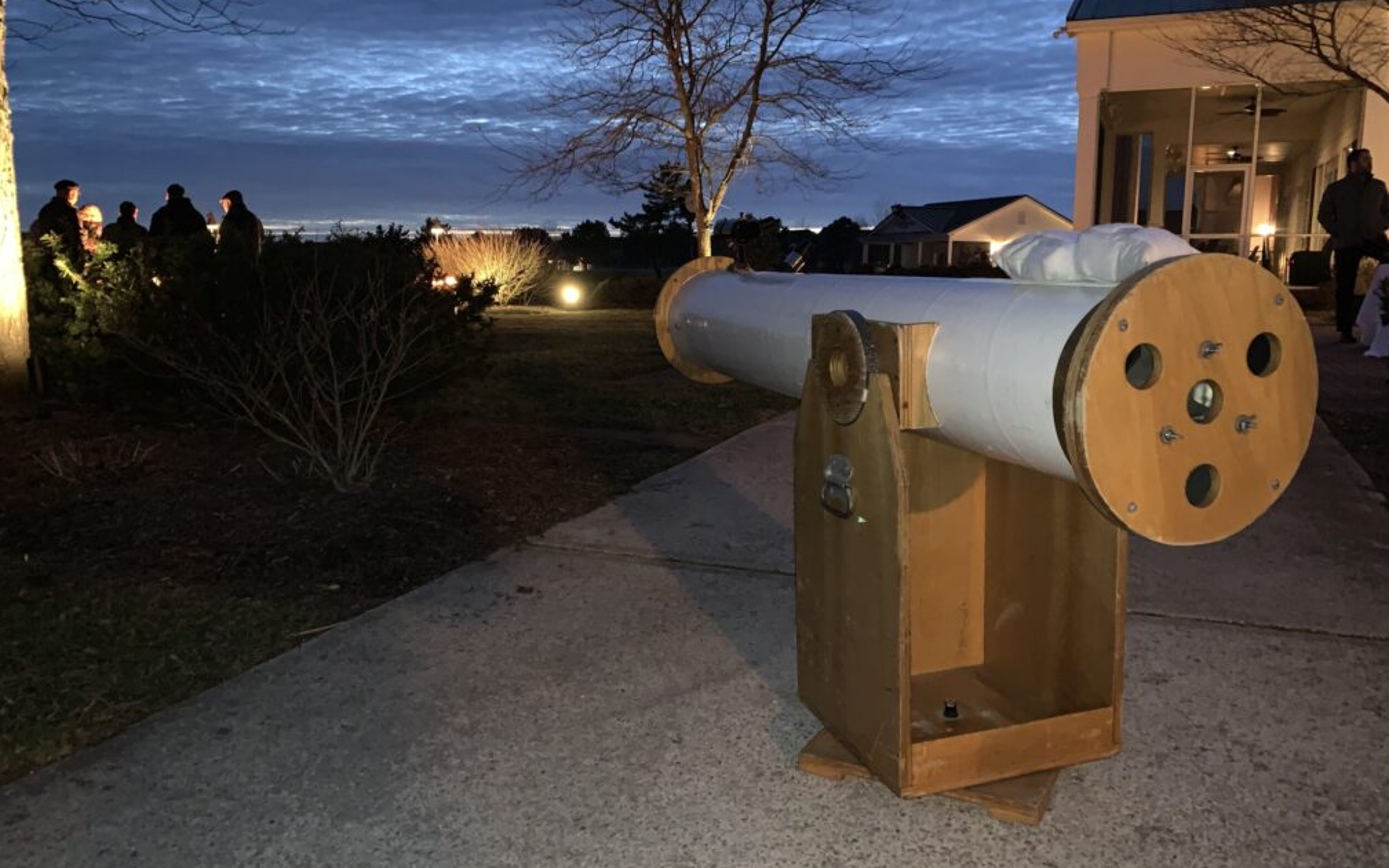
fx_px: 1060
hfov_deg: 66.5
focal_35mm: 28
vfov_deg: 44.5
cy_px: 422
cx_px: 703
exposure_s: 1/4
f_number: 1.8
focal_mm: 4.25
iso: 400
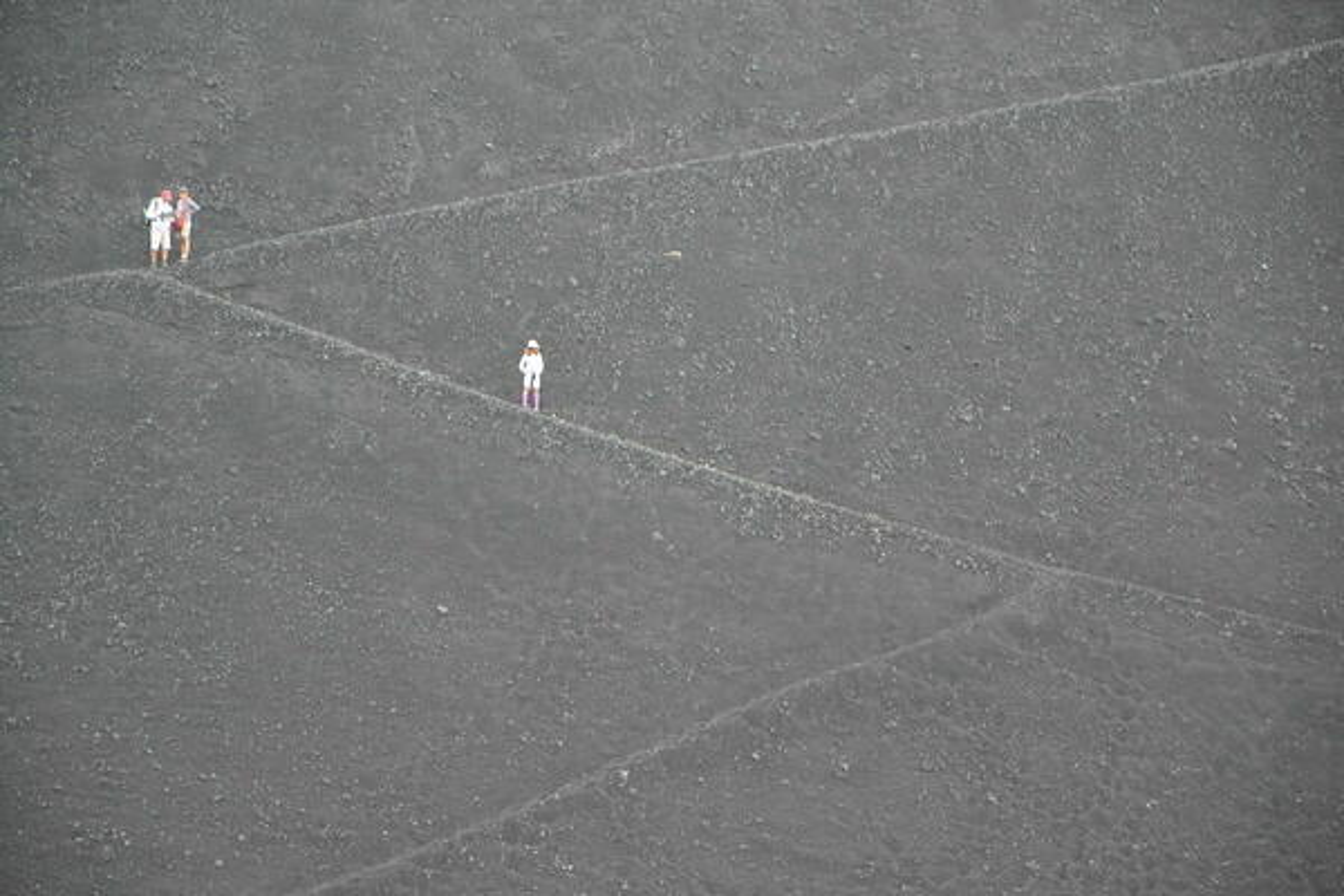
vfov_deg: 8.7
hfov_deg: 13.0
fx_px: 5880
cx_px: 672
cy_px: 448
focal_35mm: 158
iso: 900
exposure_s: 1/60
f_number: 5.6
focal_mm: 105
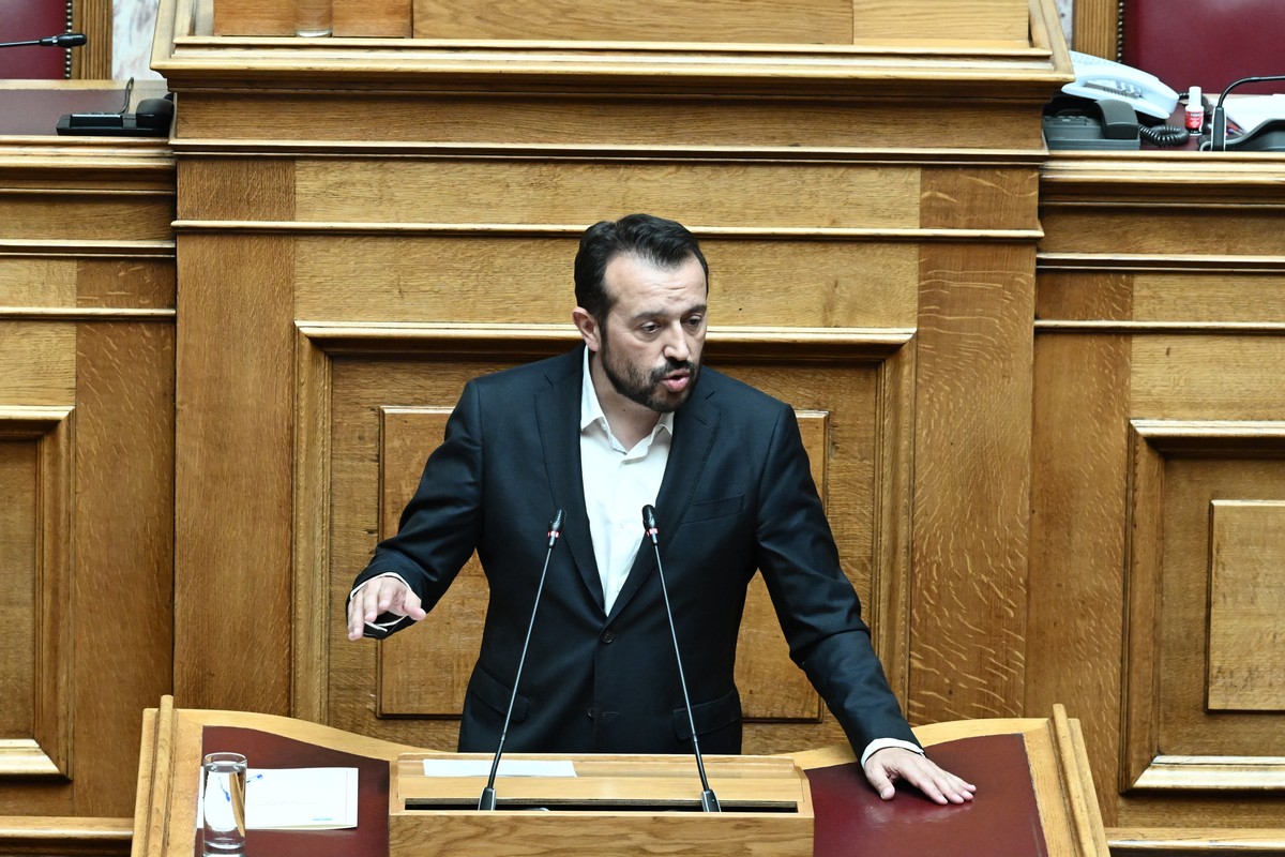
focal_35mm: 300
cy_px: 428
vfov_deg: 4.6
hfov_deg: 6.9
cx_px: 642
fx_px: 10707
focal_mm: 200
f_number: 6.3
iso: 5000
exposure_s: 1/500
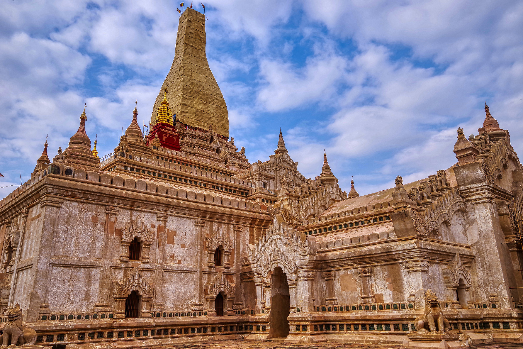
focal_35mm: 30
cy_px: 174
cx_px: 262
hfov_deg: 61.9
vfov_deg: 43.6
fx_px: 436
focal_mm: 30
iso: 100
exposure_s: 1/20
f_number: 22
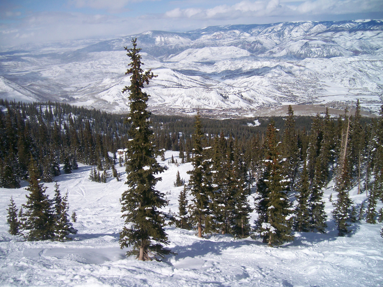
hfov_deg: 52.6
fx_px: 387
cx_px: 192
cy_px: 144
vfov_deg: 40.7
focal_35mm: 35
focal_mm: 5.8
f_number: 7.2
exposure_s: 1/578
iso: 80
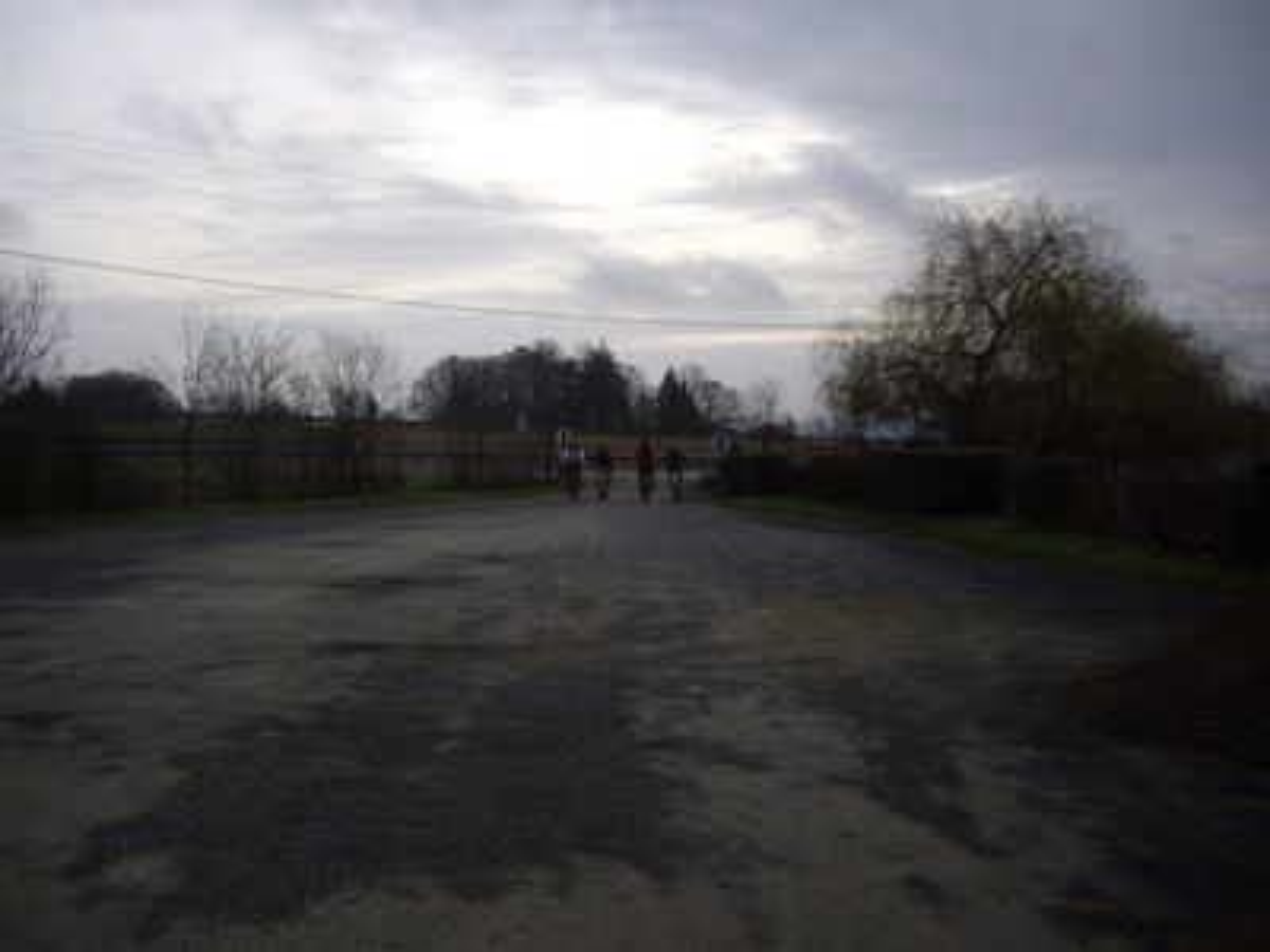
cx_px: 635
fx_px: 1394
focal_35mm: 38
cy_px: 476
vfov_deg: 37.7
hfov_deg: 49.0
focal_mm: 7.9
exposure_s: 1/400
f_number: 2.8
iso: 64
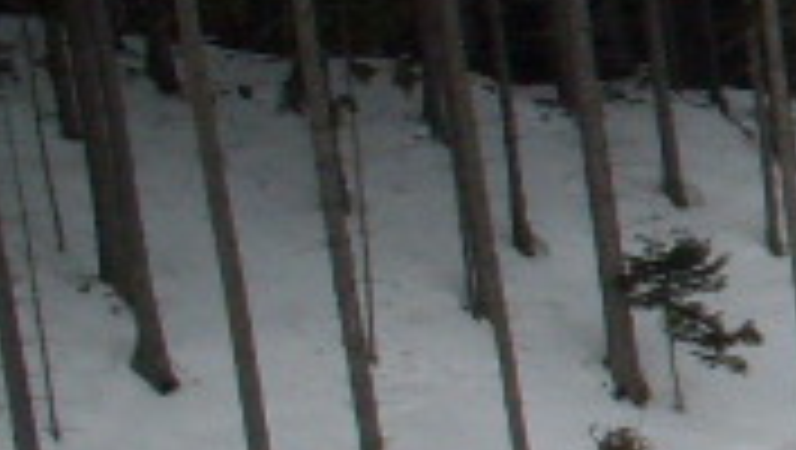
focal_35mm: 239
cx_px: 2114
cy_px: 292
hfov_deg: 8.1
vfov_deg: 5.1
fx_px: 5050
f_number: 8.4
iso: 80
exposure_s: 1/350
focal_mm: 6.3
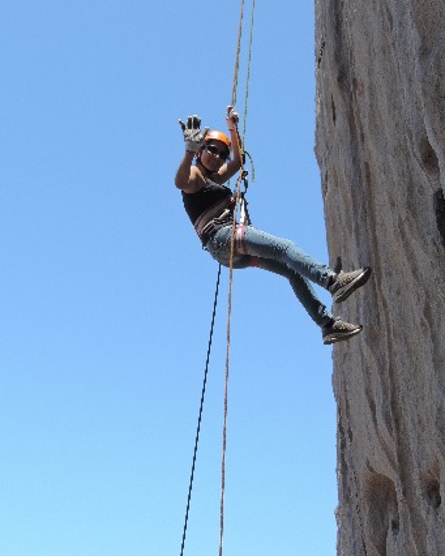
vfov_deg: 31.8
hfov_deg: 25.8
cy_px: 208
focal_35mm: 59
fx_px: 971
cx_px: 192
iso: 100
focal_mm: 8.3
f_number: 3.5
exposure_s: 1/800
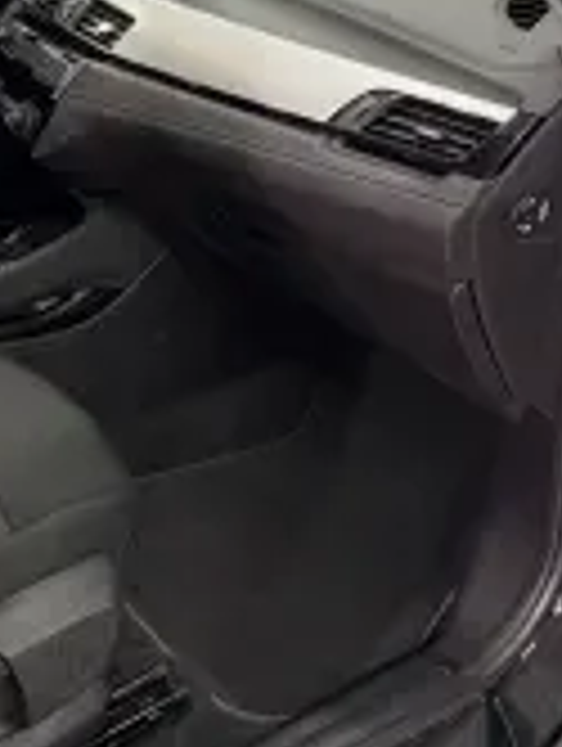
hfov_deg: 27.9
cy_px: 256
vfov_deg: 36.4
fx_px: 1123
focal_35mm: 52
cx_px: 175
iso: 250
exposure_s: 1/50
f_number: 1.78
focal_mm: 6.76
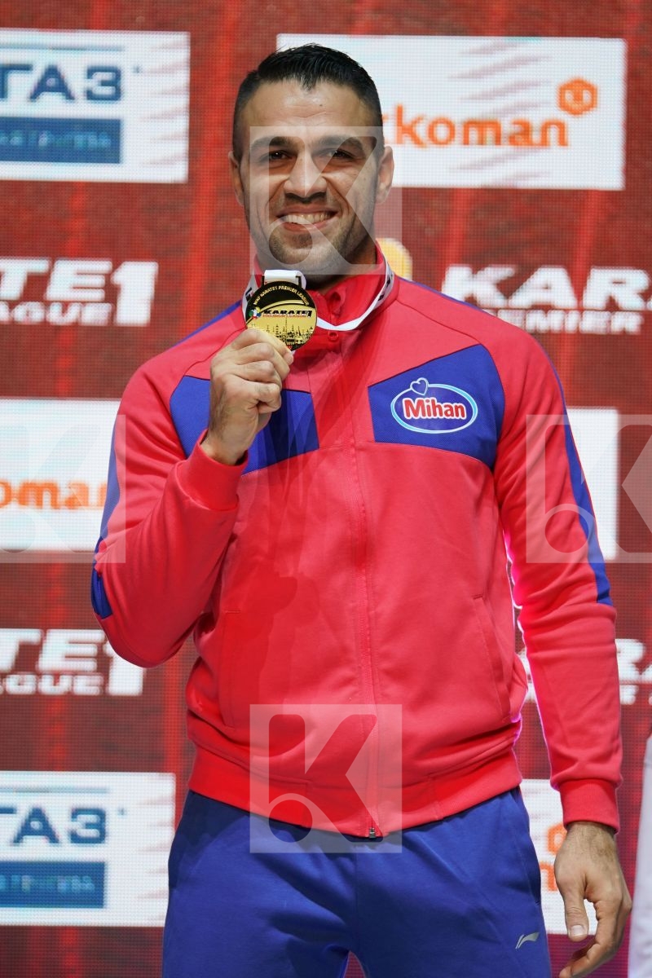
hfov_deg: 5.5
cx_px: 326
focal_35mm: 250
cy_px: 489
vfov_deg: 8.2
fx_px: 6791
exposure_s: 1/250
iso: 250
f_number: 2.8
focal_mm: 167
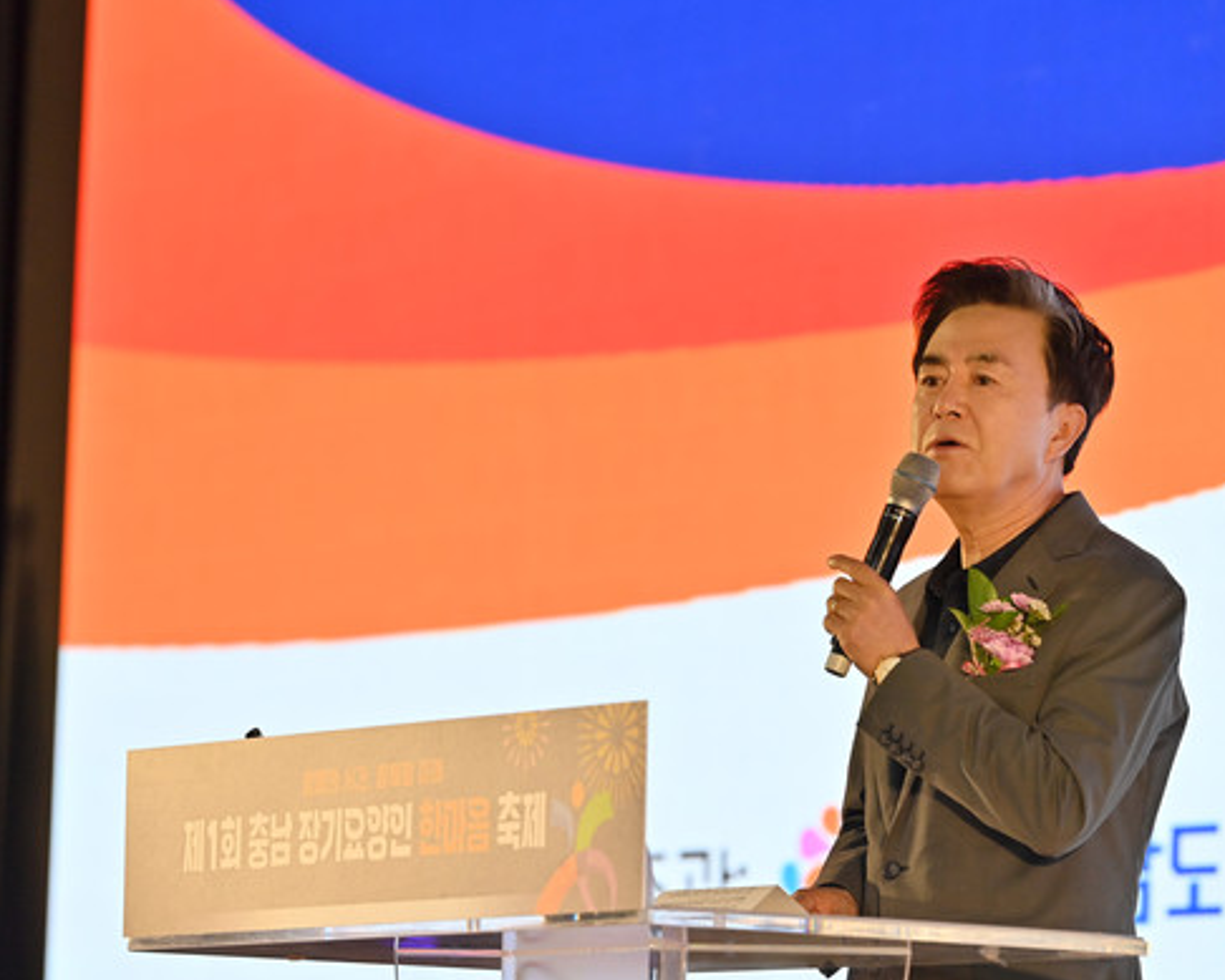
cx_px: 567
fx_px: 7144
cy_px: 484
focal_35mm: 197
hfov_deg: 9.8
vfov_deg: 7.9
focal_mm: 170
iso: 1000
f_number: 4.5
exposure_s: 1/200
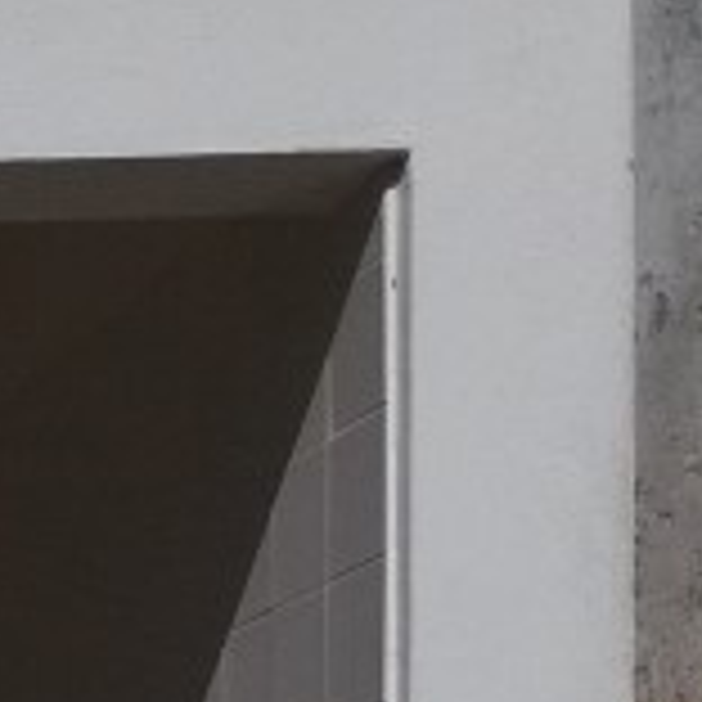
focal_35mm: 162
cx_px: -1476
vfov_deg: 10.2
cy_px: 1269
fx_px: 3717
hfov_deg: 8.7
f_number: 1.9
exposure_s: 1/7206
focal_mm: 3.7
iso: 64
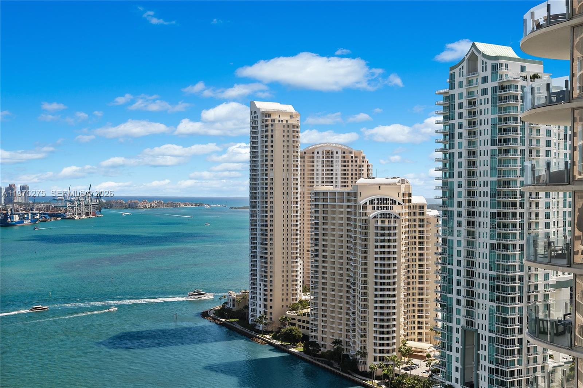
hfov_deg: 46.4
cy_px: 194
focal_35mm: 42
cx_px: 292
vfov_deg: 31.9
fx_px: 680
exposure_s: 1/1000
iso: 400
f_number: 8
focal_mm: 28
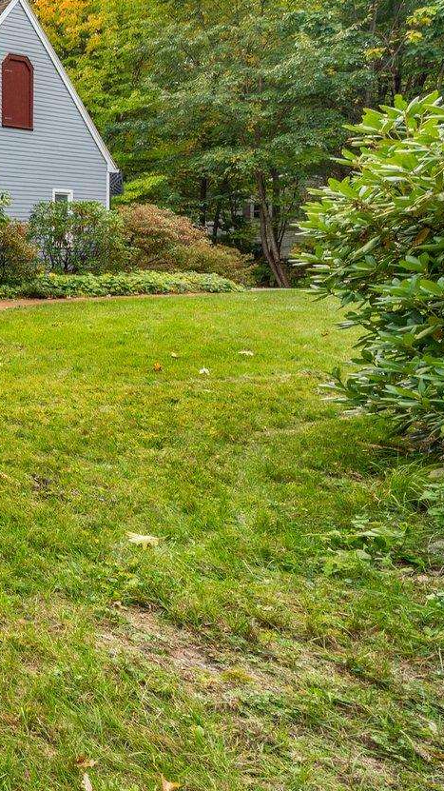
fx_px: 649
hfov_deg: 18.4
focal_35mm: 31
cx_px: -480
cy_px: 238
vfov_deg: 60.5
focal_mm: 12
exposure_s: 1/50
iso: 100
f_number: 8
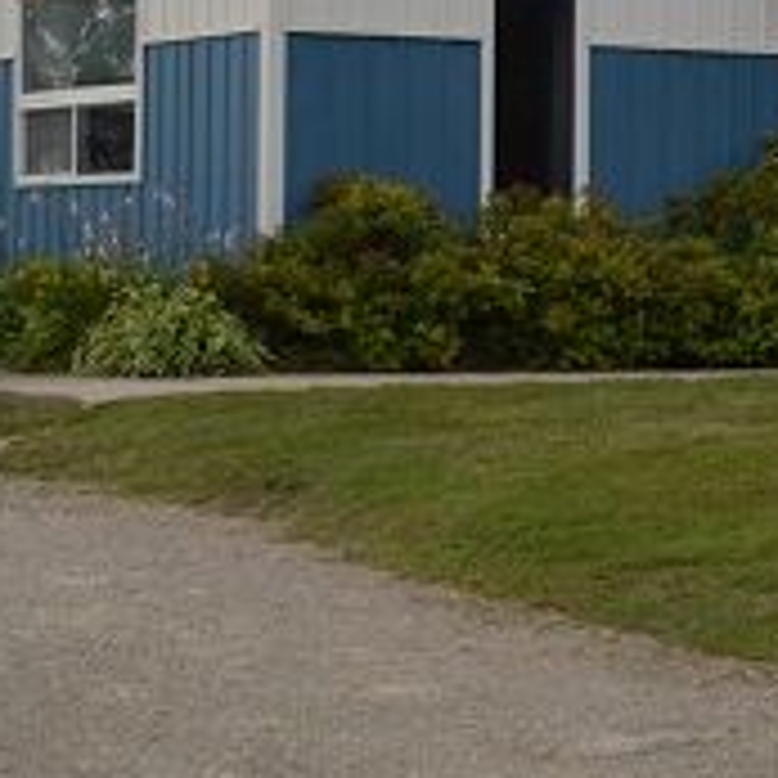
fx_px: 3585
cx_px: 1322
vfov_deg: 12.3
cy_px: 54
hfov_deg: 11.6
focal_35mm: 141
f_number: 7.1
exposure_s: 1/200
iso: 100
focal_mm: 32
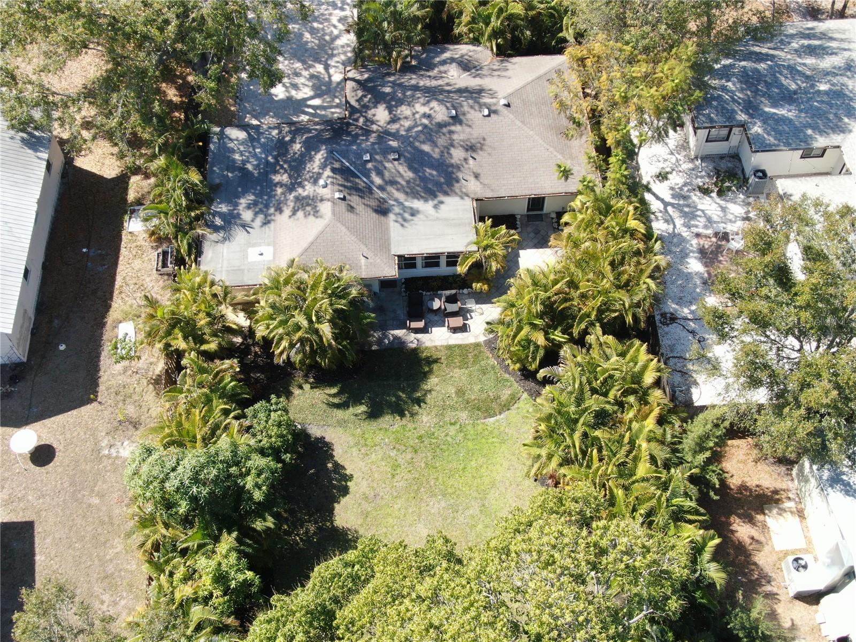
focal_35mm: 39
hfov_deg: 47.9
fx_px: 964
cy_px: 321
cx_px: 428
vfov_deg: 36.8
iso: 100
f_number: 3.4
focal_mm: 6.77
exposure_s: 1/320
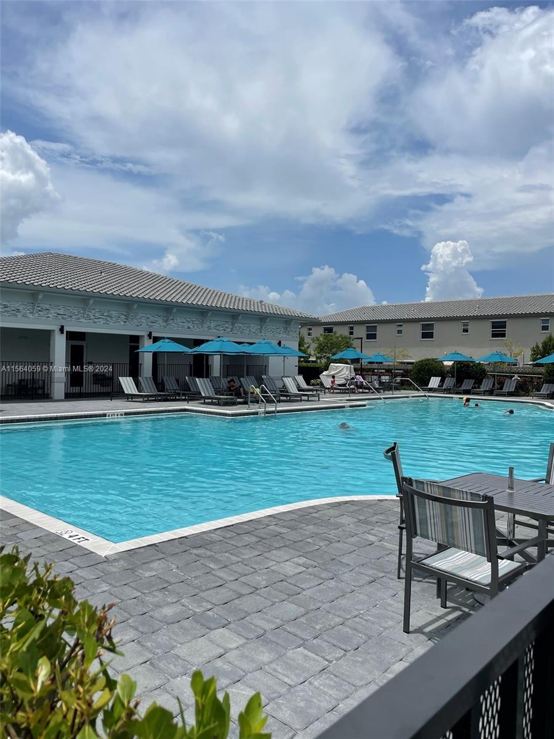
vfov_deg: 67.3
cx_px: 277
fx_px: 555
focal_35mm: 26
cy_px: 370
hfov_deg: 53.1
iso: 32
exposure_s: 1/8403
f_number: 1.6
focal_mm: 4.2
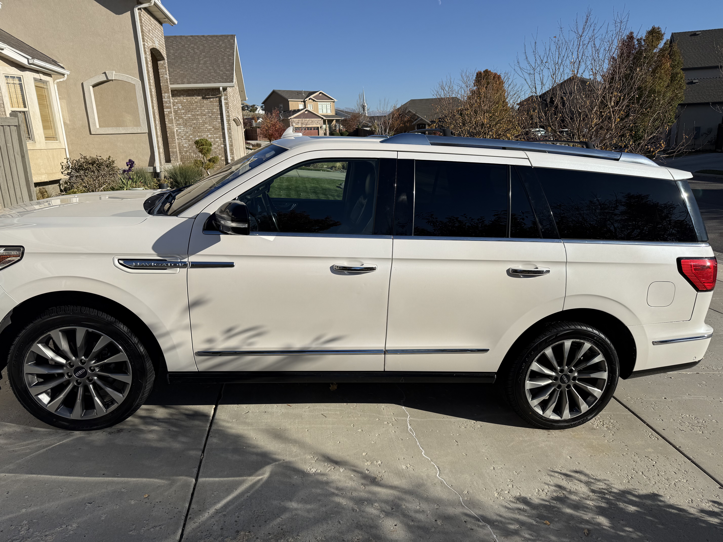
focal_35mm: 24
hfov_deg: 71.6
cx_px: 362
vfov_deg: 56.8
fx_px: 501
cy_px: 271
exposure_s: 1/6711
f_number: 1.78
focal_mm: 6.76
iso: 80
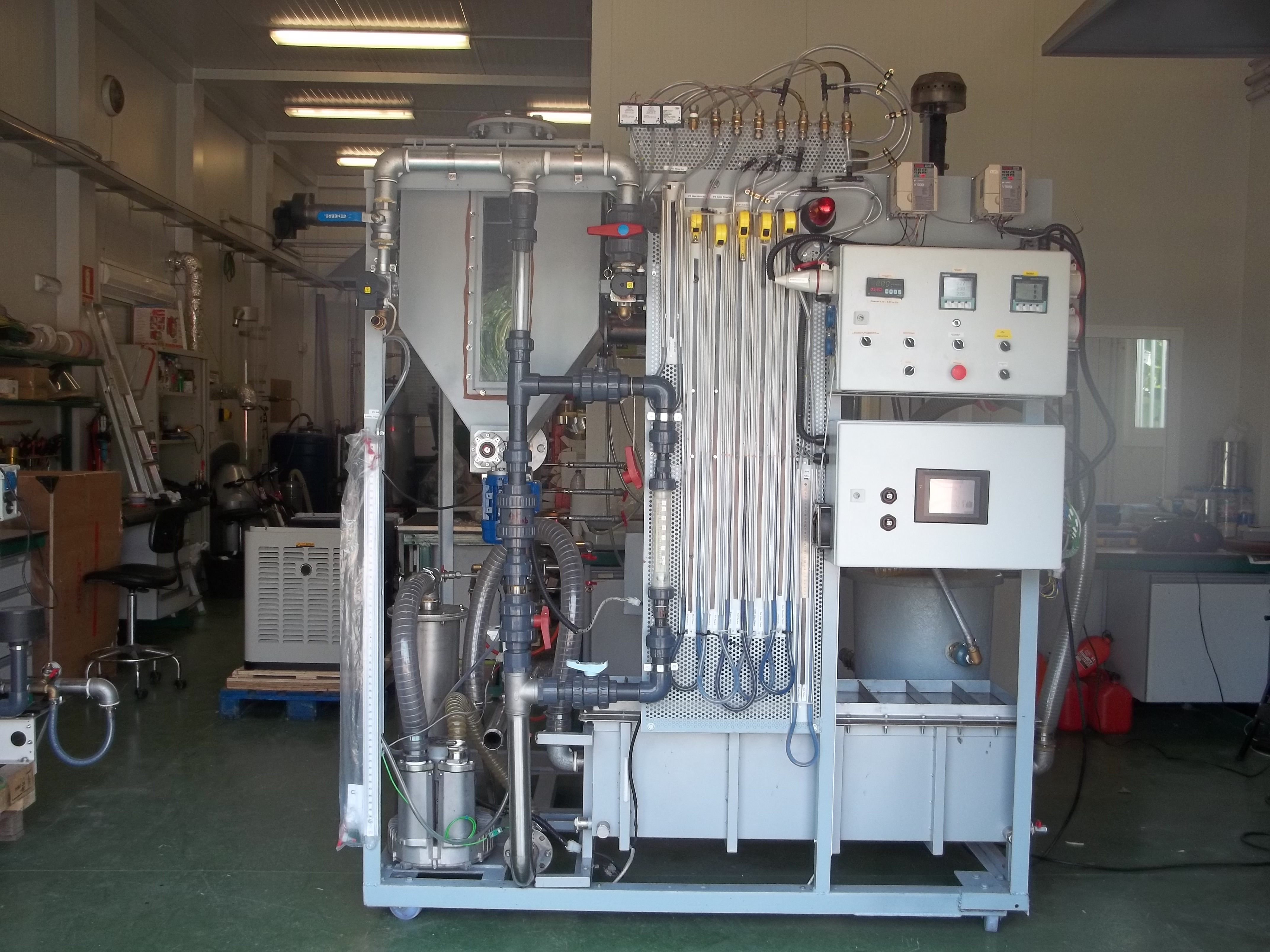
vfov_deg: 42.9
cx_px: 635
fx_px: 1211
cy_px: 476
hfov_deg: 55.4
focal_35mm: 33
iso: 64
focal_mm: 5.9
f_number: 3.3
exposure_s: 1/80
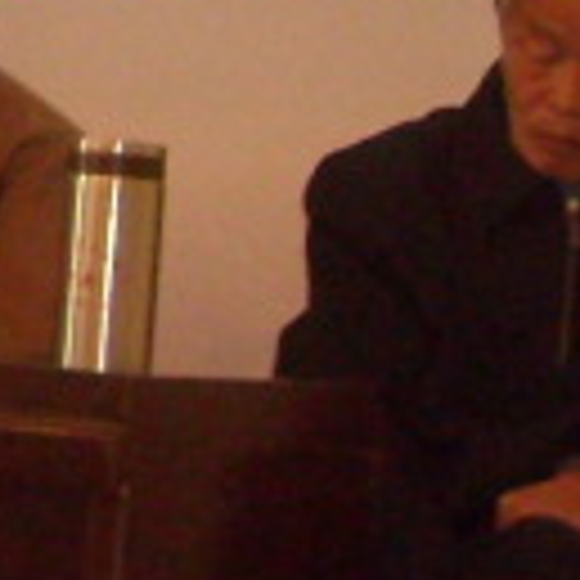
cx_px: -1034
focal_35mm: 246
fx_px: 4663
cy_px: -535
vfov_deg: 6.9
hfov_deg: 6.6
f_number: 2.8
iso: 400
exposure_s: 1/30
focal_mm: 5.7
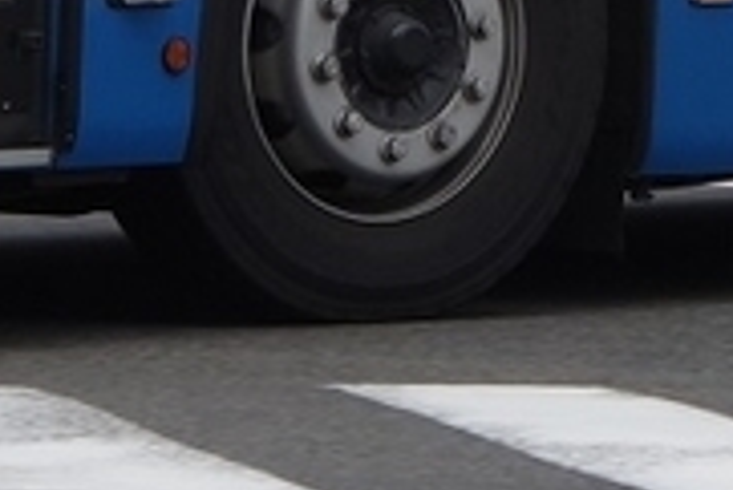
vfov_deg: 2.9
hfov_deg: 4.3
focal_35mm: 478
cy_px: -579
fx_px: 9740
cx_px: 668
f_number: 10
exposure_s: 1/200
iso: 200
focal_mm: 48
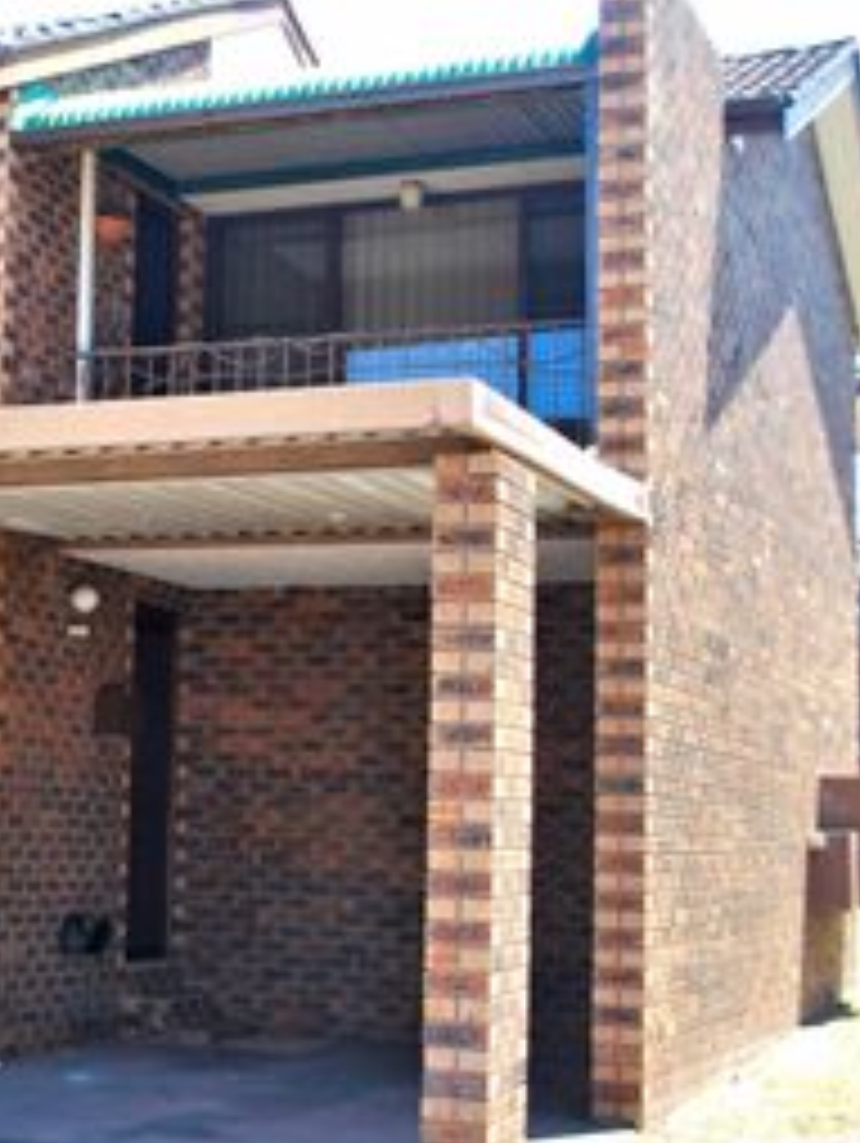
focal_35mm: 64
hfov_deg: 21.7
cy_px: 560
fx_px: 2116
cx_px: -108
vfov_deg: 30.2
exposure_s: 1/125
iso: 160
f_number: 5.6
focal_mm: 24
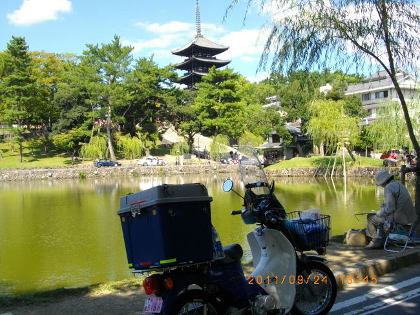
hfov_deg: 47.9
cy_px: 158
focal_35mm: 39
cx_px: 210
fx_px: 473
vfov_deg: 36.8
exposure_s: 1/60
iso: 100
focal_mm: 7.1
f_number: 9.9
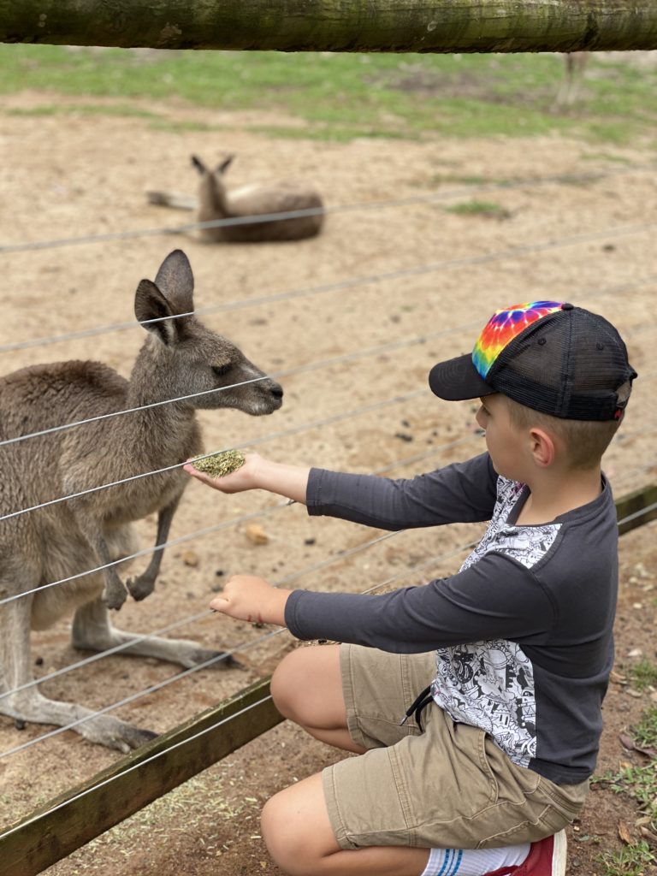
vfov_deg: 36.8
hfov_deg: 28.0
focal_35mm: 52
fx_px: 1316
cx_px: 328
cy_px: 438
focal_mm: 6
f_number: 2
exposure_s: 1/181
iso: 20
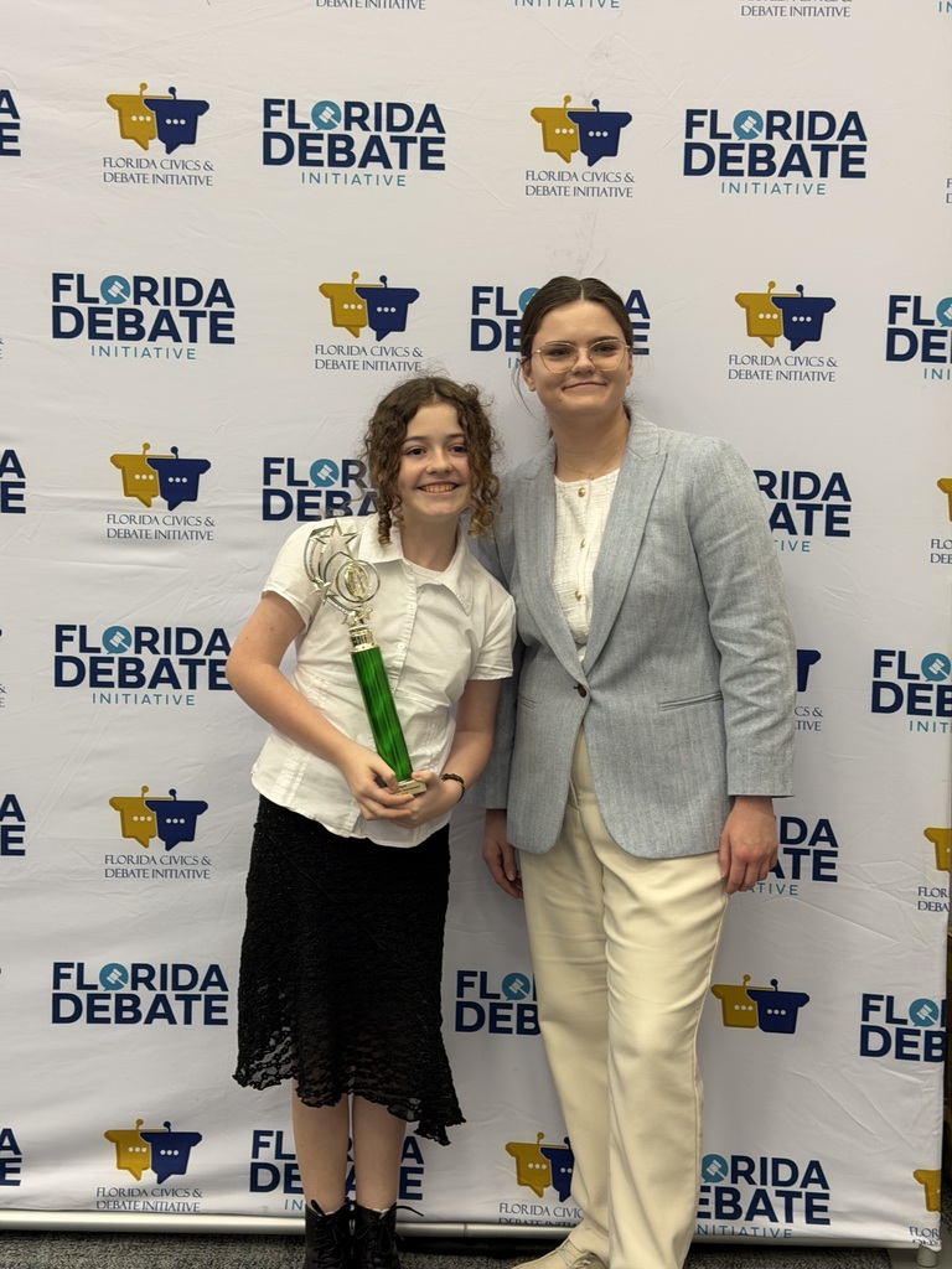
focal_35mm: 48
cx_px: 476
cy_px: 634
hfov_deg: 30.3
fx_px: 1760
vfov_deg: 39.7
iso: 125
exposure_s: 1/60
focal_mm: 6.76
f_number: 1.78
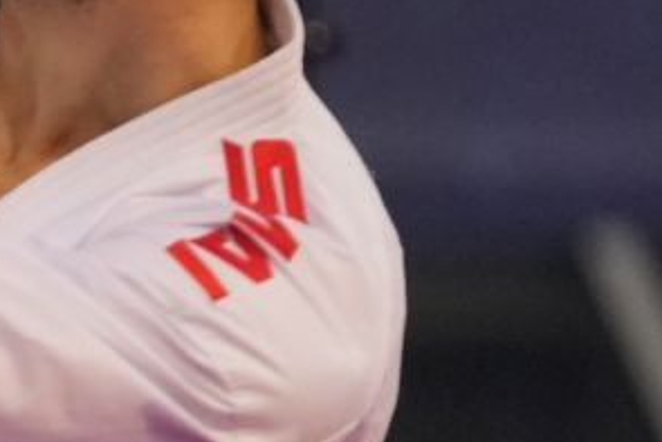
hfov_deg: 1.1
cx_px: -1153
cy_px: 404
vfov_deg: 0.8
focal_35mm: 1832
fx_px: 33703
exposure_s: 1/1000
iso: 1600
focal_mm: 200
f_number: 2.8
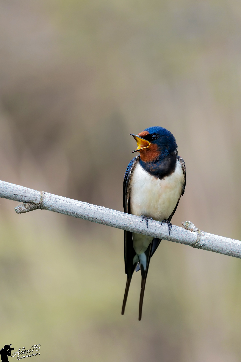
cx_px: 120
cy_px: 181
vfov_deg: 5.2
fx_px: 4016
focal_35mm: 400
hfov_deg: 3.4
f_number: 5.6
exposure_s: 1/400
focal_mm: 400
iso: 500
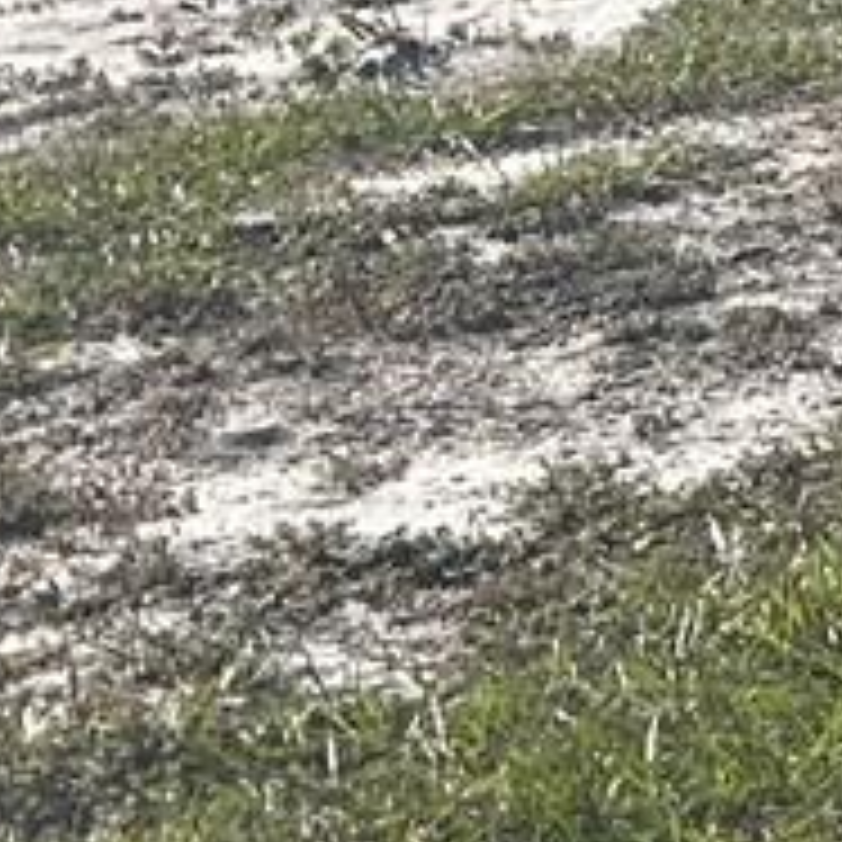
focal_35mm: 197
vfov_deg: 8.2
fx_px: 5421
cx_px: 2882
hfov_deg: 7.4
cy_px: -1090
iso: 50
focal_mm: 5.7
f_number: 1.5
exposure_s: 1/4115
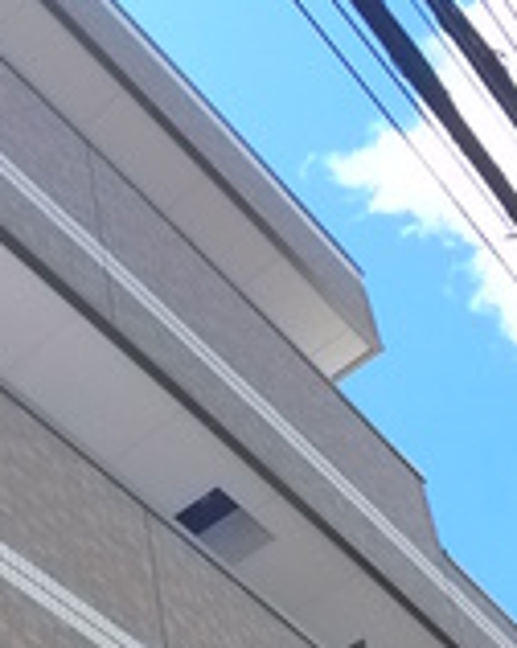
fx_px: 1993
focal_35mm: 104
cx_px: -92
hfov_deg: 14.3
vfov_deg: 16.3
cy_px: 1058
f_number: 4
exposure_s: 1/500
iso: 400
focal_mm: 5.1
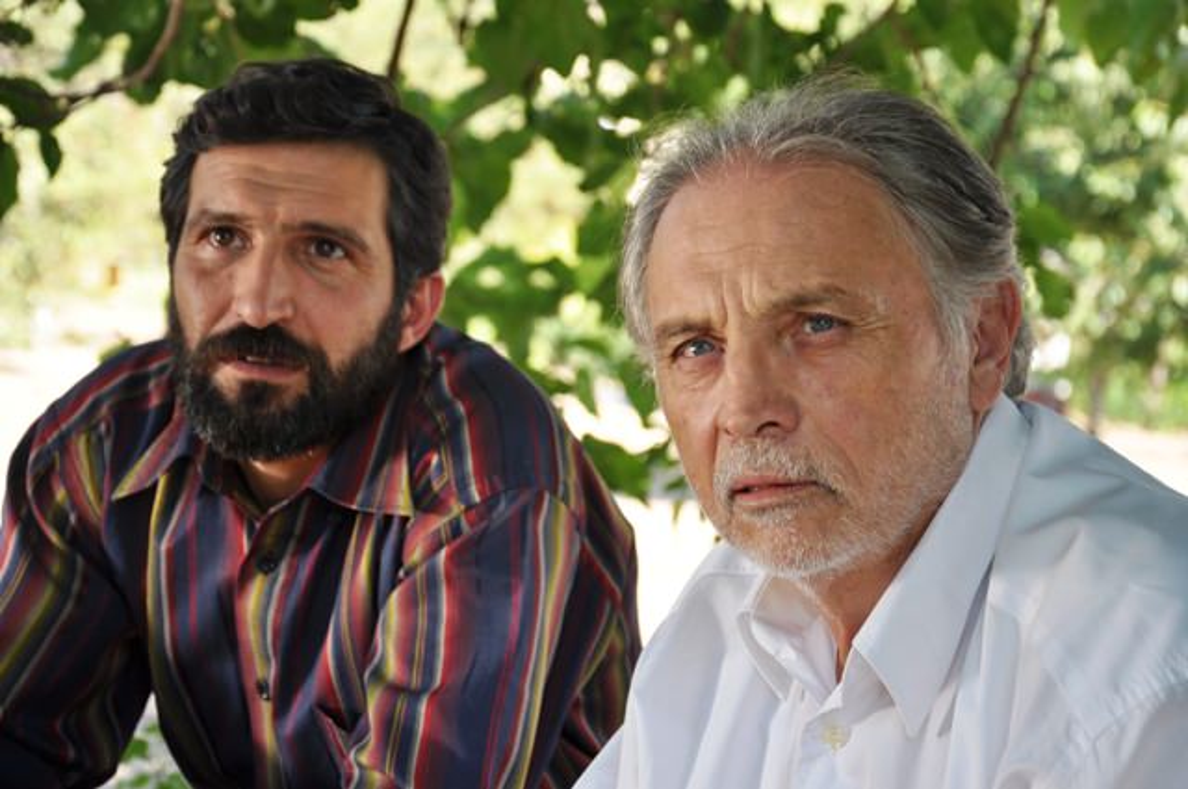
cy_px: 394
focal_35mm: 99
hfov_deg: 20.6
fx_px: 3263
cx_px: 594
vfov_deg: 13.8
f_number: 5.3
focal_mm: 66
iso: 200
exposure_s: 1/100
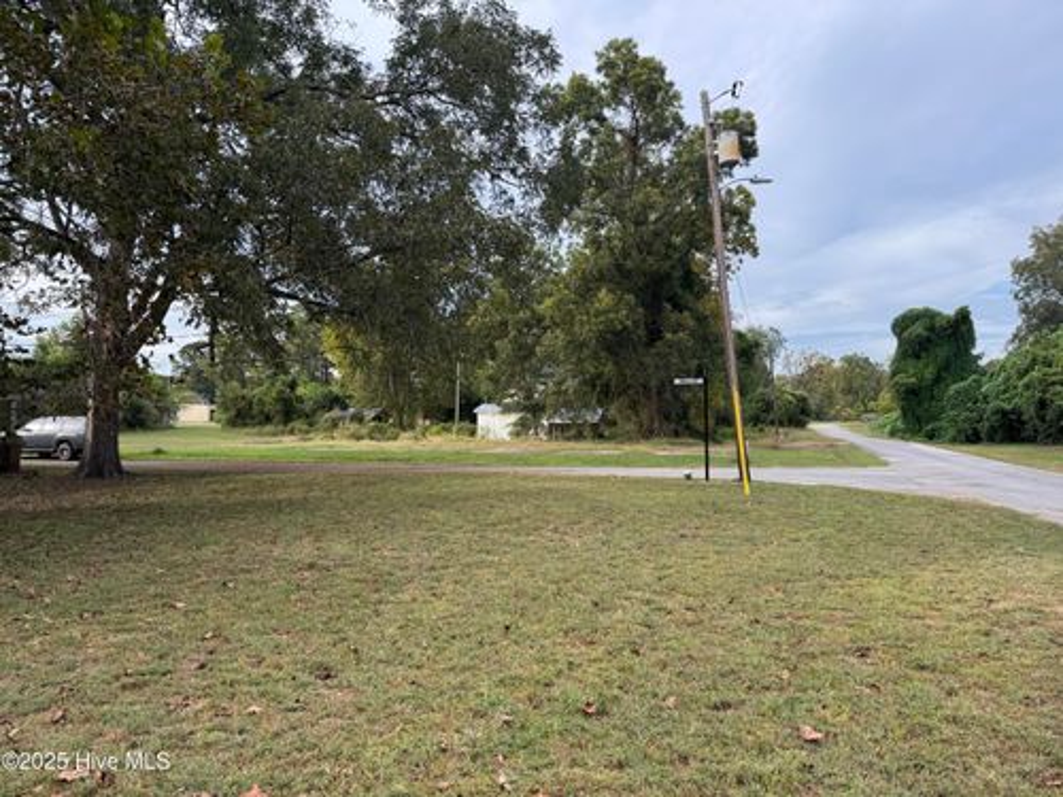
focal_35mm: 24
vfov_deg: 56.8
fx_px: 737
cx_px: 532
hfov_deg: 71.6
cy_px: 398
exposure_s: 1/756
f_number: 1.78
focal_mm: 6.76
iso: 80
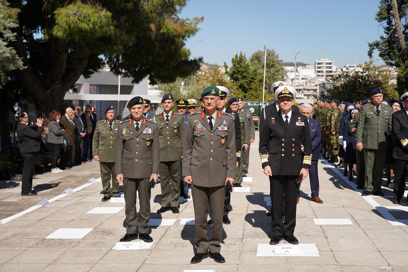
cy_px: 136
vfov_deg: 31.2
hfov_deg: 45.4
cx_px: 204
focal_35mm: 43
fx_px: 487
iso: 100
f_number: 4
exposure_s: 1/1000
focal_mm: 43
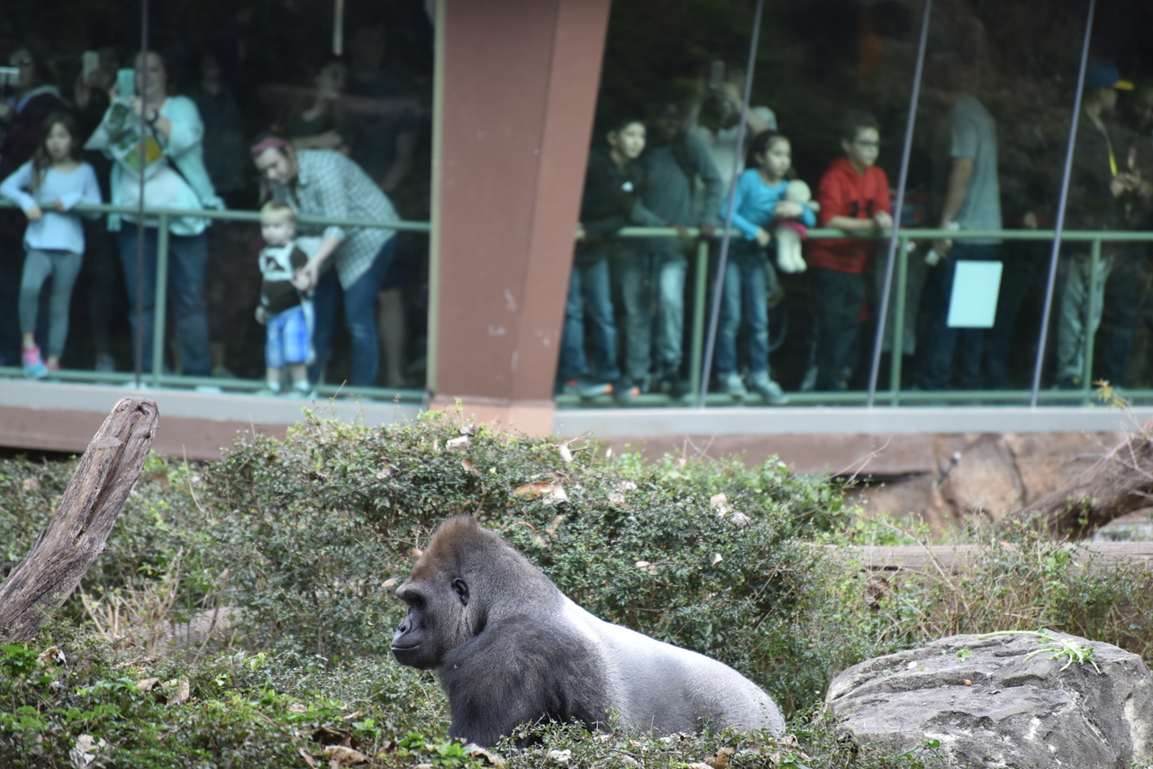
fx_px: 9610
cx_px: 576
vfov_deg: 4.6
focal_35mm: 300
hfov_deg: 6.9
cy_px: 384
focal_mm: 300
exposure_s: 1/640
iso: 1000
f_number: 5.6
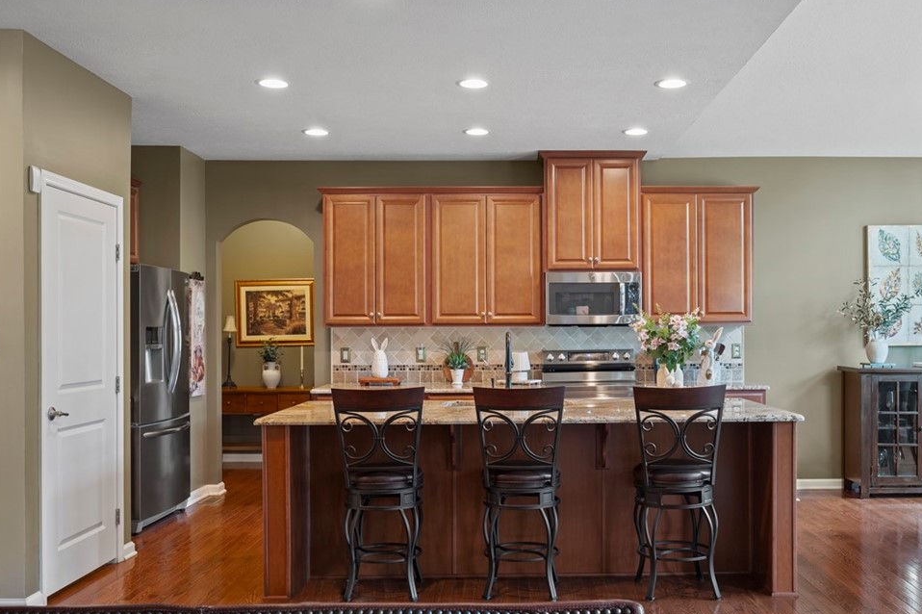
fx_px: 870
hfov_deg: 55.7
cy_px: 327
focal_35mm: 34
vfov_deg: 38.8
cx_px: 515
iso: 400
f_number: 8
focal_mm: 30
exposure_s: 2
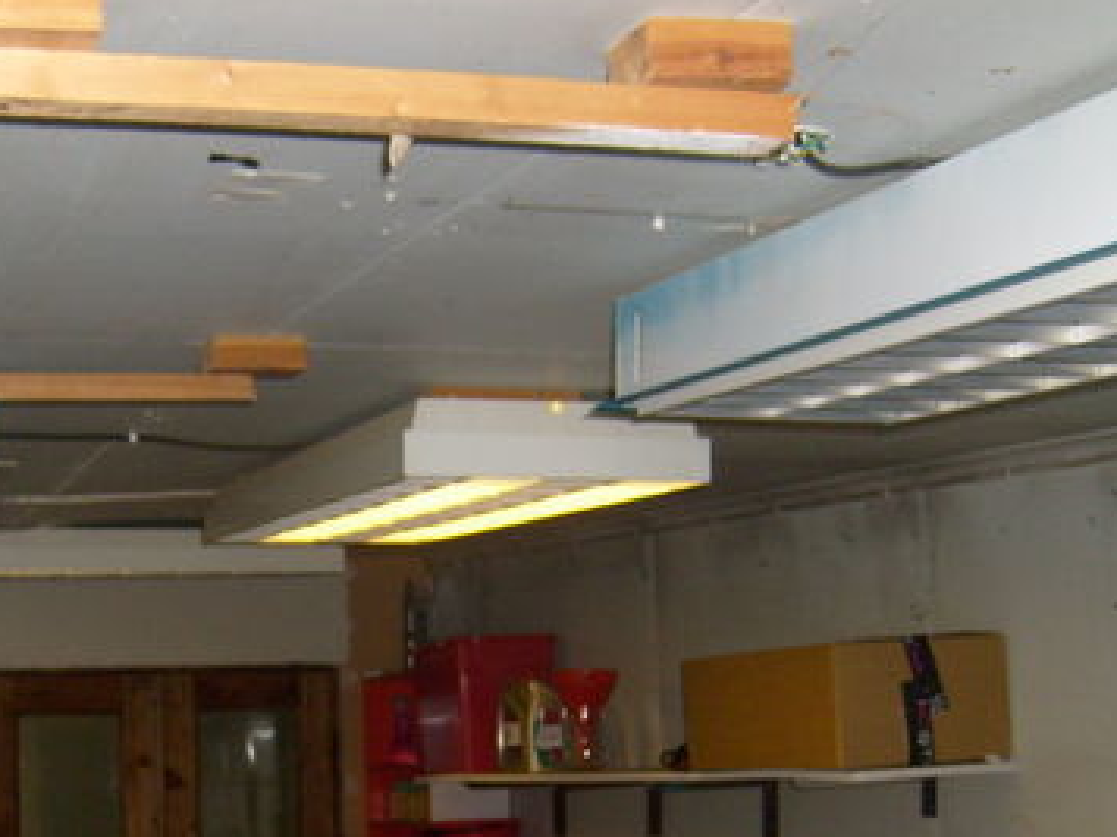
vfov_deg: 22.8
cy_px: 718
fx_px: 2033
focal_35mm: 63
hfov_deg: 30.2
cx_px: 282
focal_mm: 5.8
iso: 100
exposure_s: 1/45
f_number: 2.8
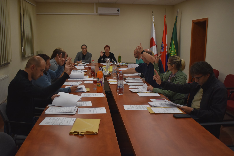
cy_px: 78
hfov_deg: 53.1
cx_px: 117
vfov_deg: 36.9
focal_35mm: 36
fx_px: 234
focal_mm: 24
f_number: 4
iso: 720
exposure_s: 1/250
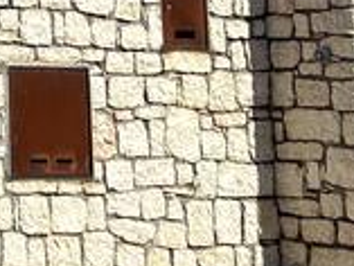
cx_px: -586
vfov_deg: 7.1
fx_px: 2037
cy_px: -320
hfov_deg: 8.7
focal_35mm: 199
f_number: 1.6
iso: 50
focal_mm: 5.96
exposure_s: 1/3831
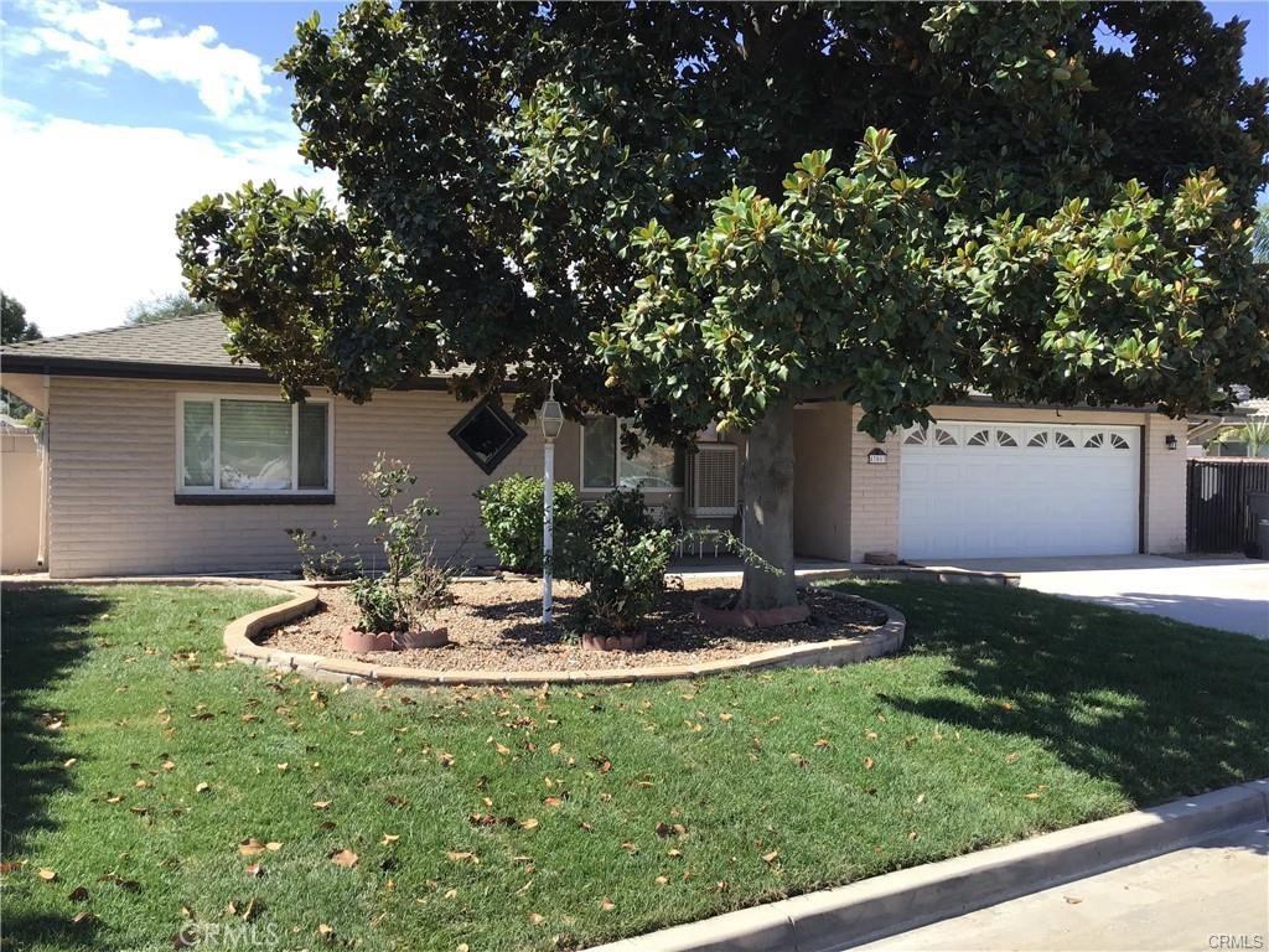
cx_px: 634
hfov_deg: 58.4
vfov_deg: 45.4
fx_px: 1136
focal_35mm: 31
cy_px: 476
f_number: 2.4
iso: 25
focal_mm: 3.3
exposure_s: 1/485
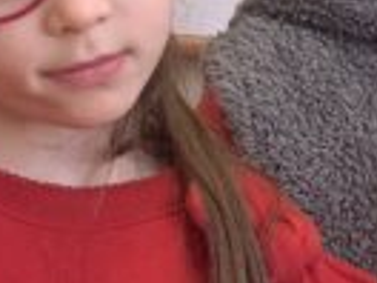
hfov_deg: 9.8
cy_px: -143
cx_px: 368
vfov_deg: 7.3
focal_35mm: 201
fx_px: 2189
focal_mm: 4.25
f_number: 1.8
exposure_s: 1/100
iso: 64
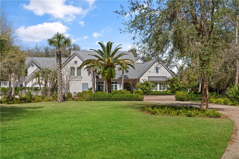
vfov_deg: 34.2
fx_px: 259
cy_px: 80
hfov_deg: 49.6
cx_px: 120
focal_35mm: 39
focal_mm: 39
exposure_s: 1/100
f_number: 9
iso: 100
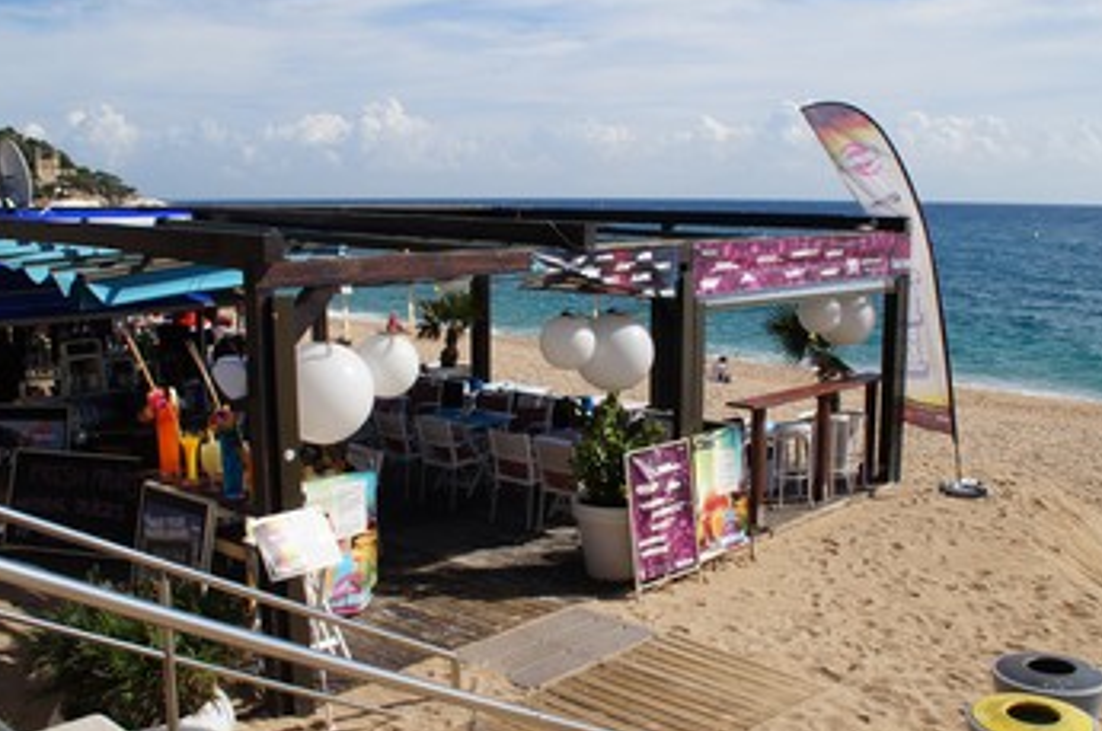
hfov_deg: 53.2
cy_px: 372
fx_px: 1100
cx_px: 581
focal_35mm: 36
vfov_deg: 36.8
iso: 100
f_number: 11
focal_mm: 18
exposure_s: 1/200
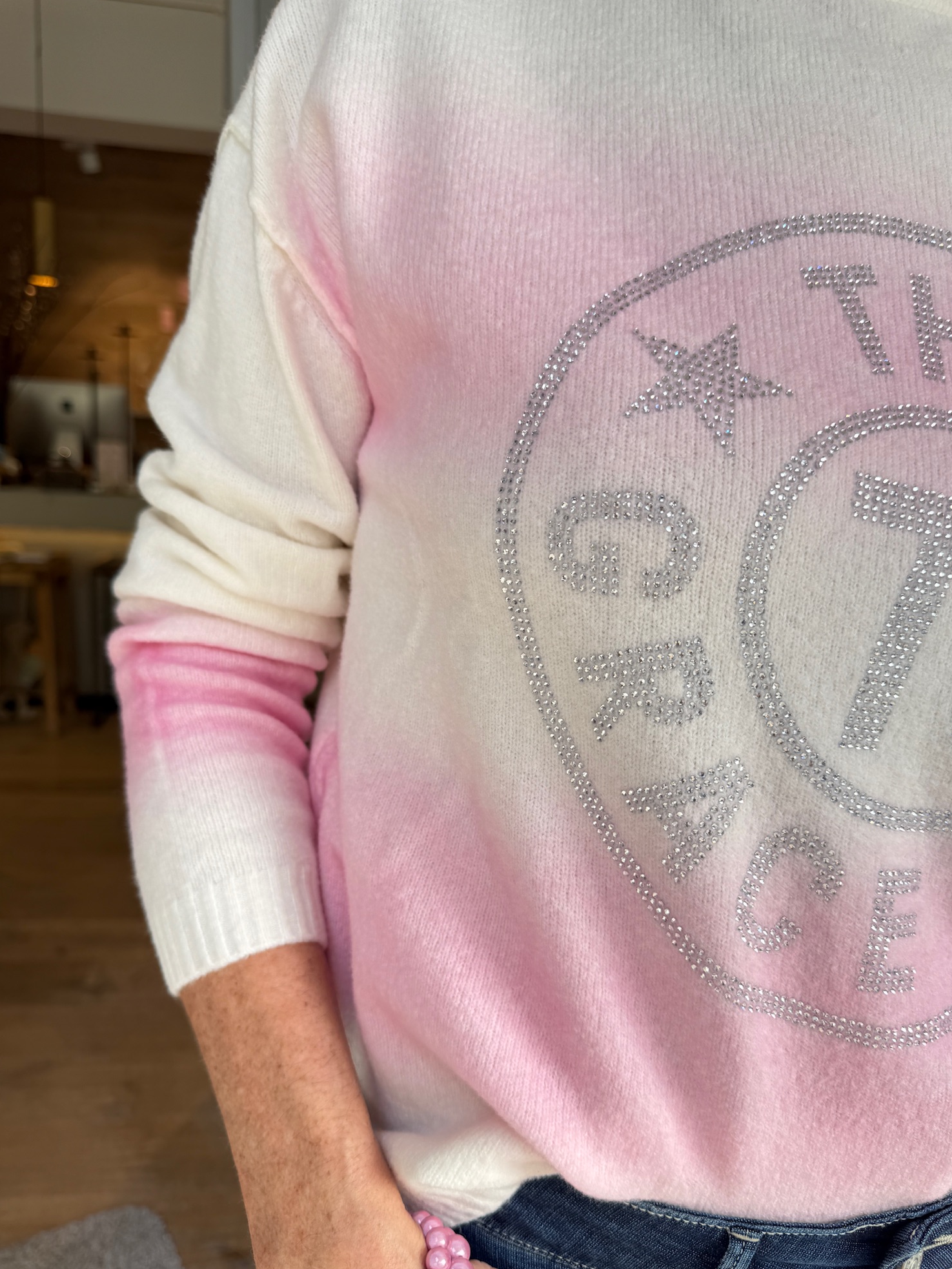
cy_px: 656
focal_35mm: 25
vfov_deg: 69.4
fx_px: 917
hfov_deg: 54.9
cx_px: 495
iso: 80
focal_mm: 6.76
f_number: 1.78
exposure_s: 1/575
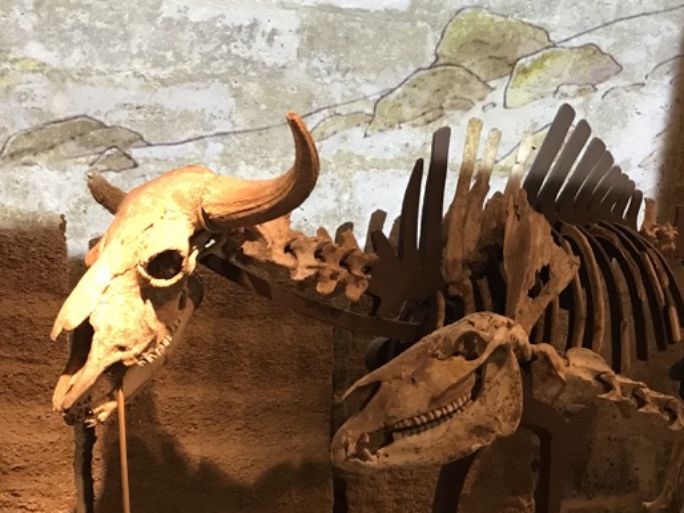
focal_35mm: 49
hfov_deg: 38.7
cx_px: 415
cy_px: 286
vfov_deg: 29.7
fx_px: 969
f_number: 1.8
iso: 100
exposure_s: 1/17
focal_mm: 3.99
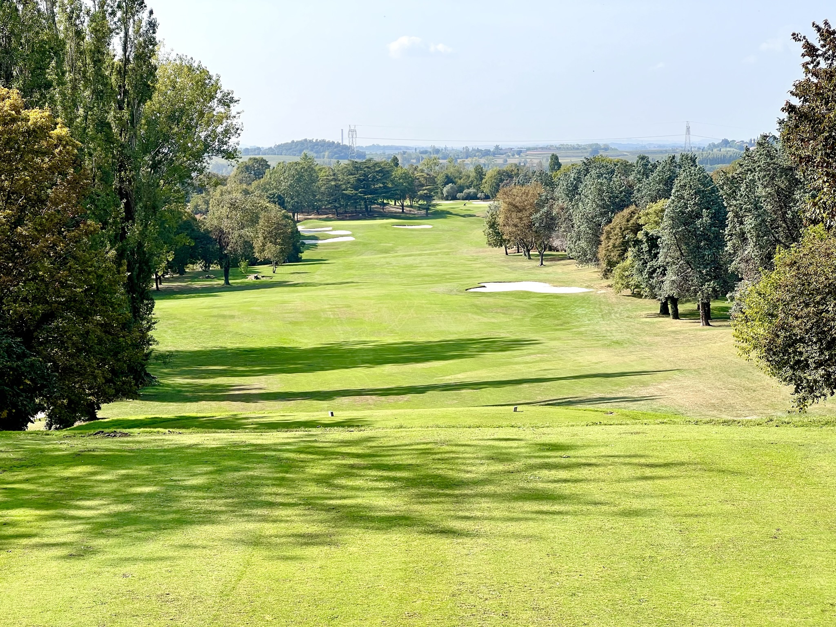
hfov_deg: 25.3
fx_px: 1860
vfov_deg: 19.1
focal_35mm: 77
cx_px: 418
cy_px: 314
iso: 32
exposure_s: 1/558
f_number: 2.8
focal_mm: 9
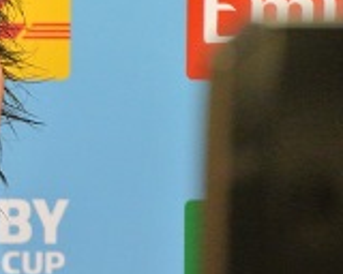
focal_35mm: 858
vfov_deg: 1.8
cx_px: -265
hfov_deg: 2.3
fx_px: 8710
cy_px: 181
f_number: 5.3
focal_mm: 93.5
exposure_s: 1/60
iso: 1400
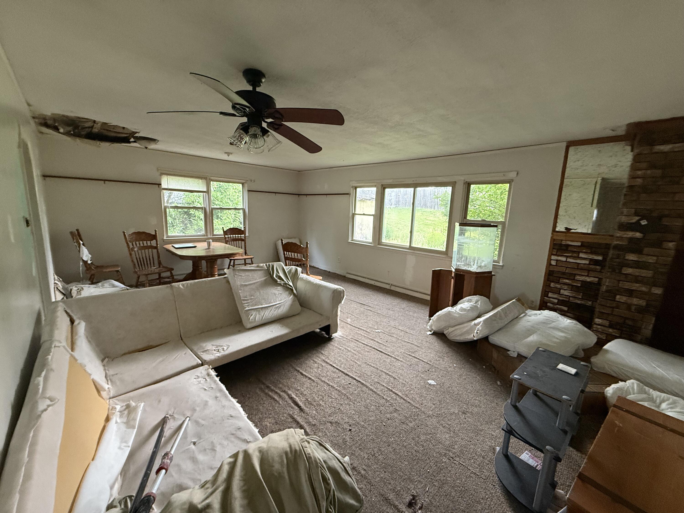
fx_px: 277
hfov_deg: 102.1
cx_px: 342
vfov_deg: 85.7
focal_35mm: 14
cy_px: 256
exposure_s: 1/69
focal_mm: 2.22
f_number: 2.2
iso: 320
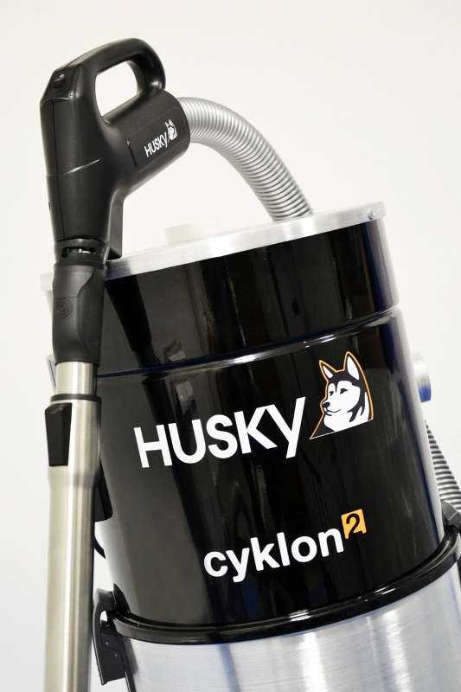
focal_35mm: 63
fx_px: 1211
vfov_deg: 31.9
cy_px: 346
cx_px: 230
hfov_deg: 21.6
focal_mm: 42
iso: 900
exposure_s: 1/15
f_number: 4.8
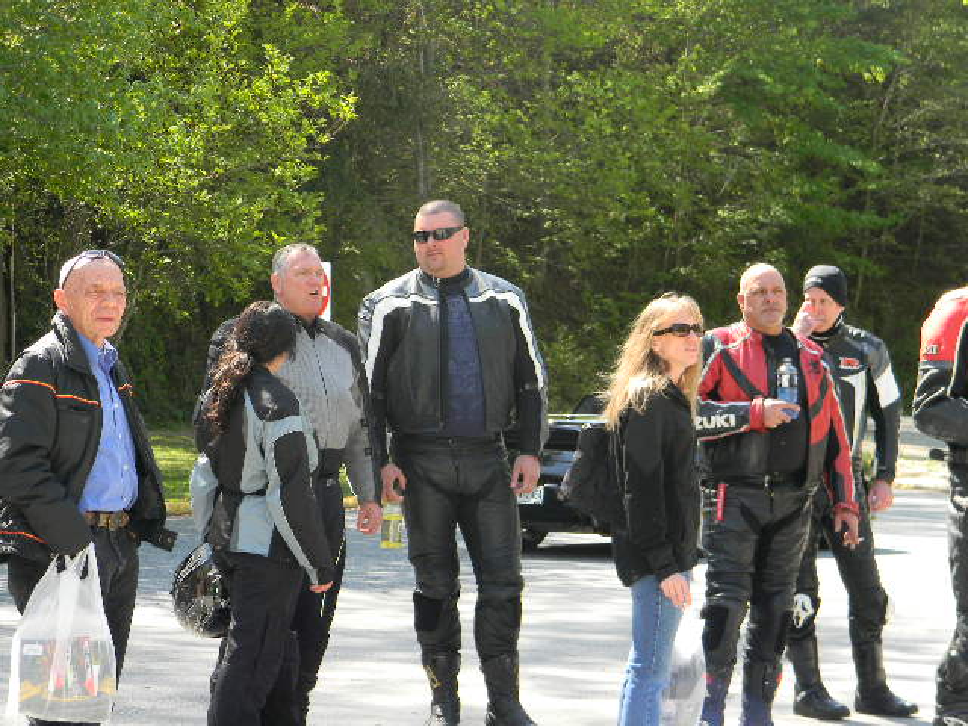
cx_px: 484
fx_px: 2936
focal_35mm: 105
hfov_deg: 18.7
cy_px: 363
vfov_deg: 14.1
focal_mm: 19
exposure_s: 1/94.3
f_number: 4.7
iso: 112
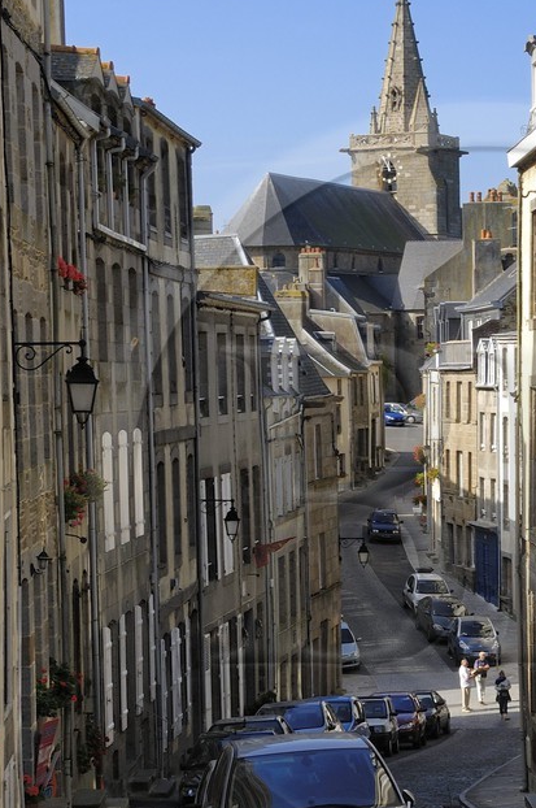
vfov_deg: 18.9
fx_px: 2419
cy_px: 505
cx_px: 485
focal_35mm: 108
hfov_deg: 12.5
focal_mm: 28
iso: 100
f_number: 11
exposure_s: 1/60
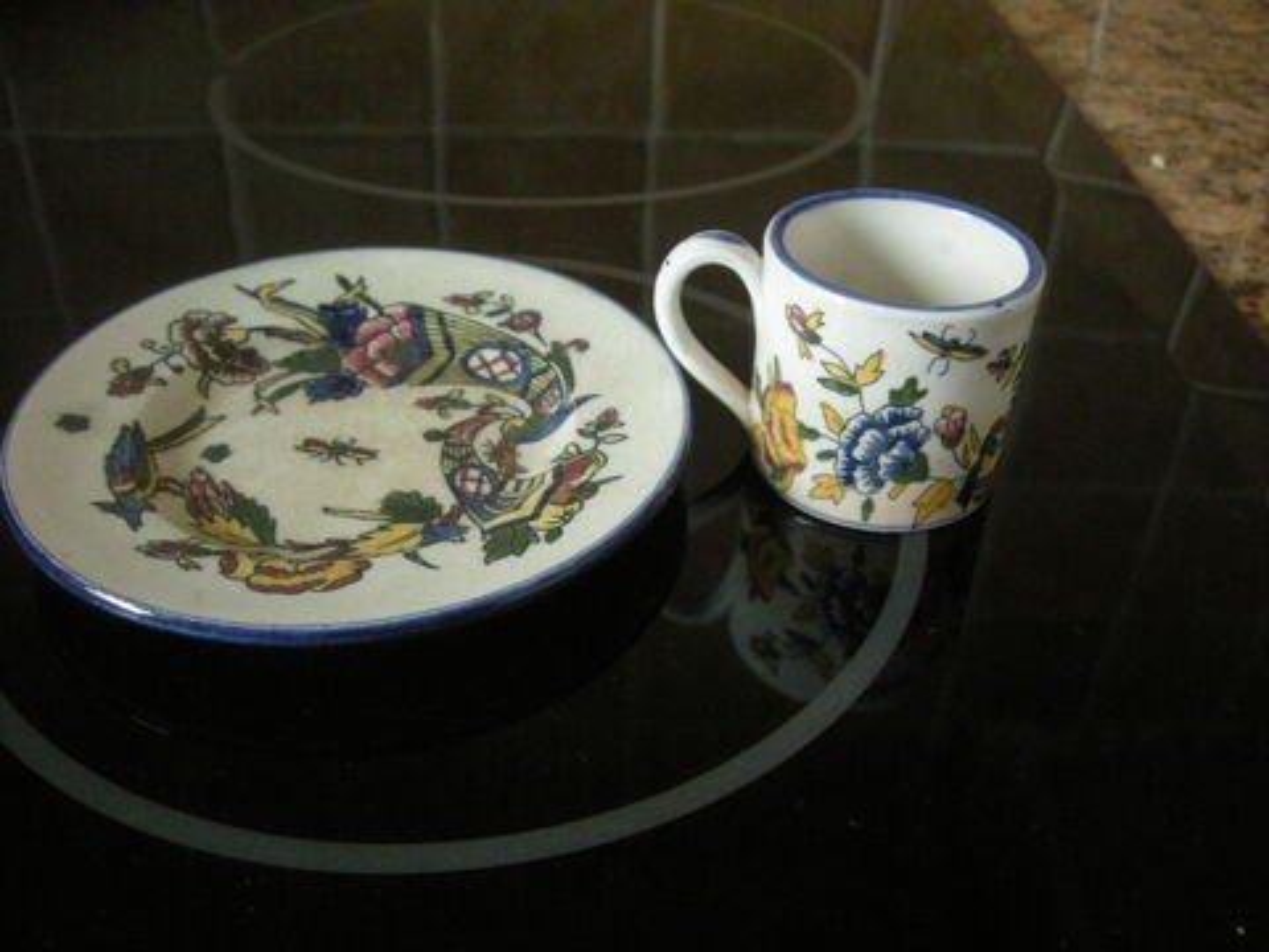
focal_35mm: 35
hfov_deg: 52.6
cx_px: 634
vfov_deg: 40.7
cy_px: 476
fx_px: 1283
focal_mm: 5.7
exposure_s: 1/46.1
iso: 400
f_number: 2.8
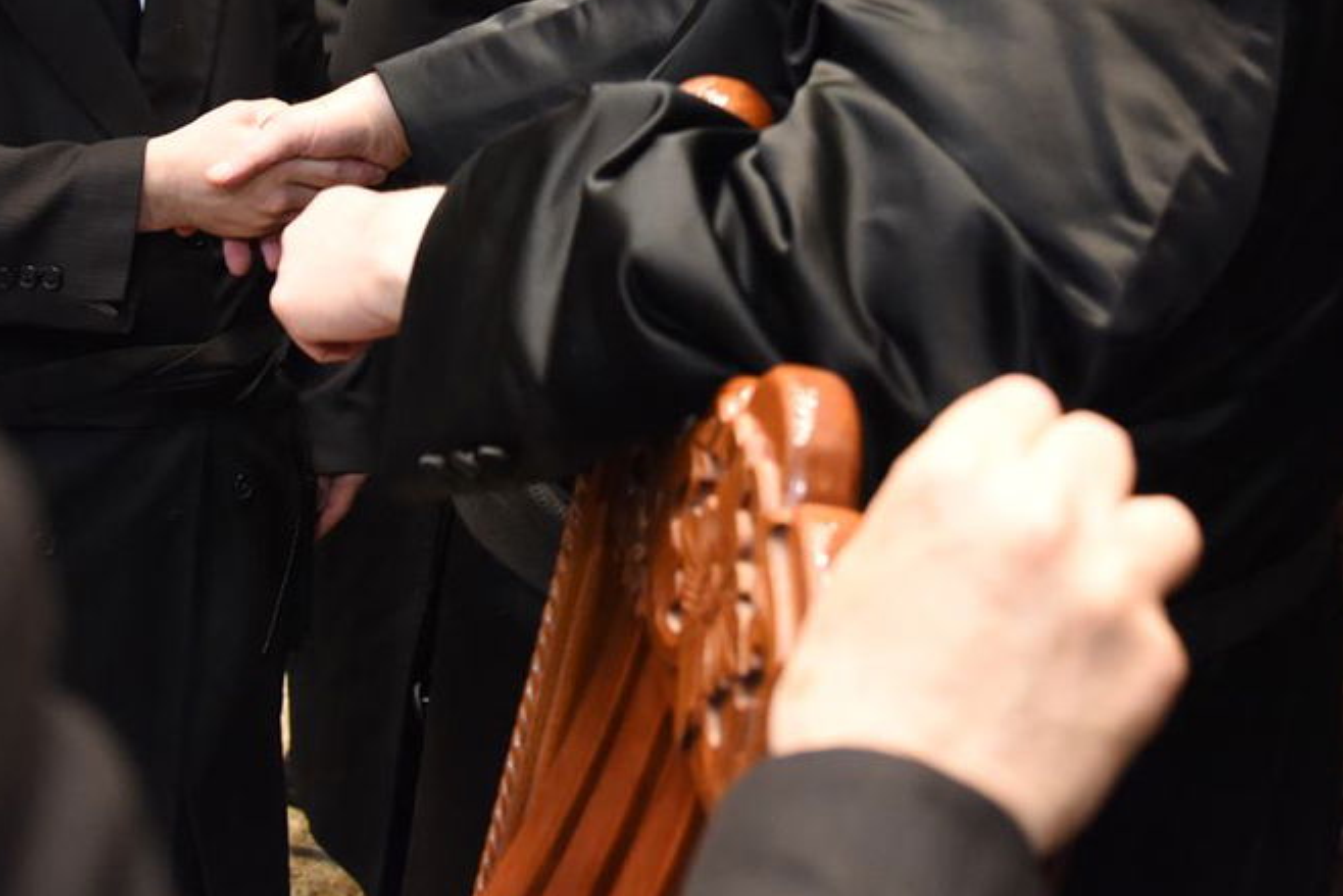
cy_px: -10
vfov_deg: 20.0
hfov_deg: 30.5
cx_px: 600
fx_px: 2463
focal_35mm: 66
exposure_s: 1/125
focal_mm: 31
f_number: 4
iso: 4000
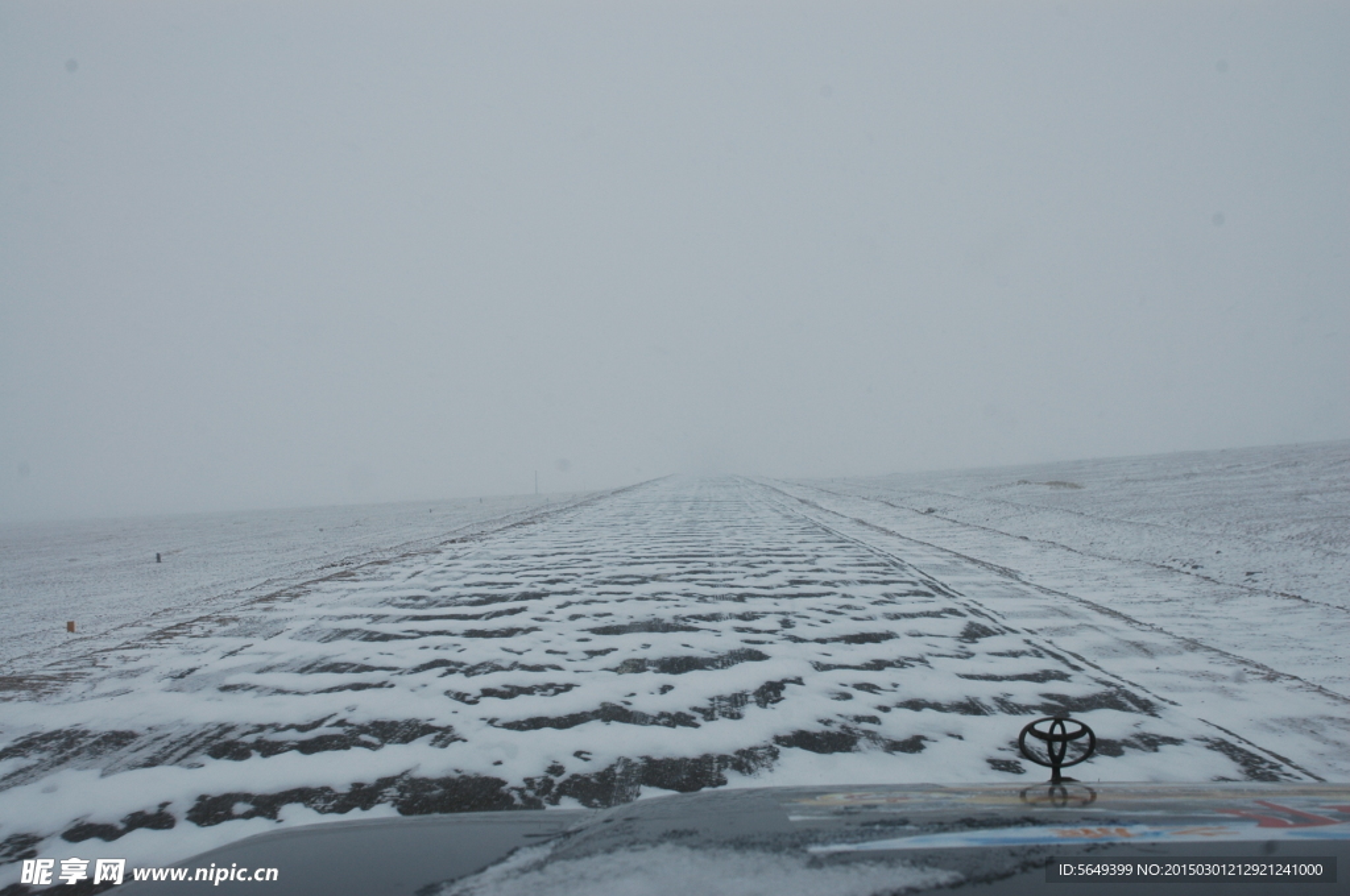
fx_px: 1573
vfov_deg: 31.8
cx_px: 675
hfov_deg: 46.5
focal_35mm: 42
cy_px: 448
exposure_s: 1/400
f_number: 10
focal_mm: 28
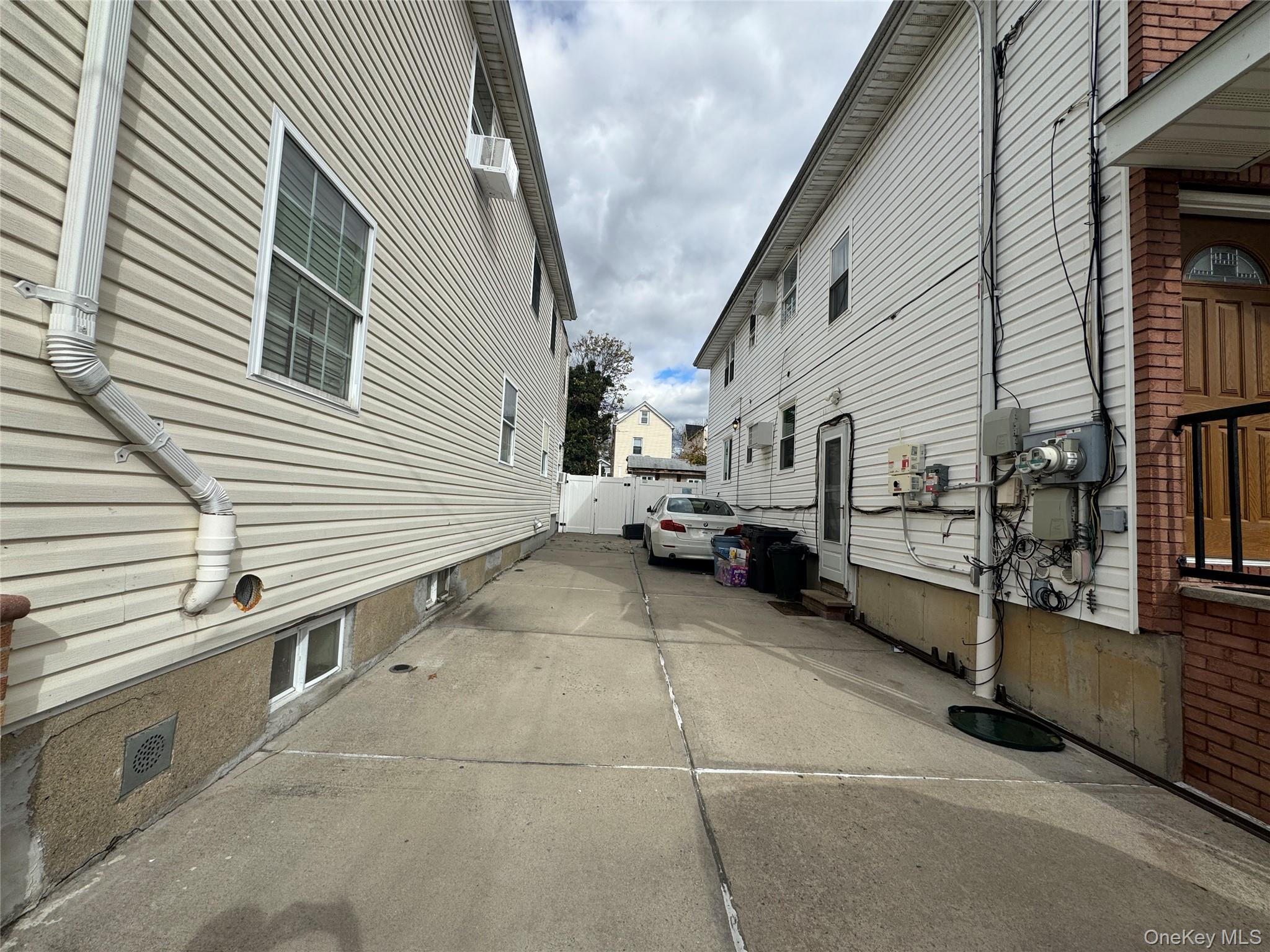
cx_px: 635
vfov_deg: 85.7
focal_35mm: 14
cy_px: 476
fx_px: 514
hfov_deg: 102.1
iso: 50
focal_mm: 2.22
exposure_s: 1/2146
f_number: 2.2
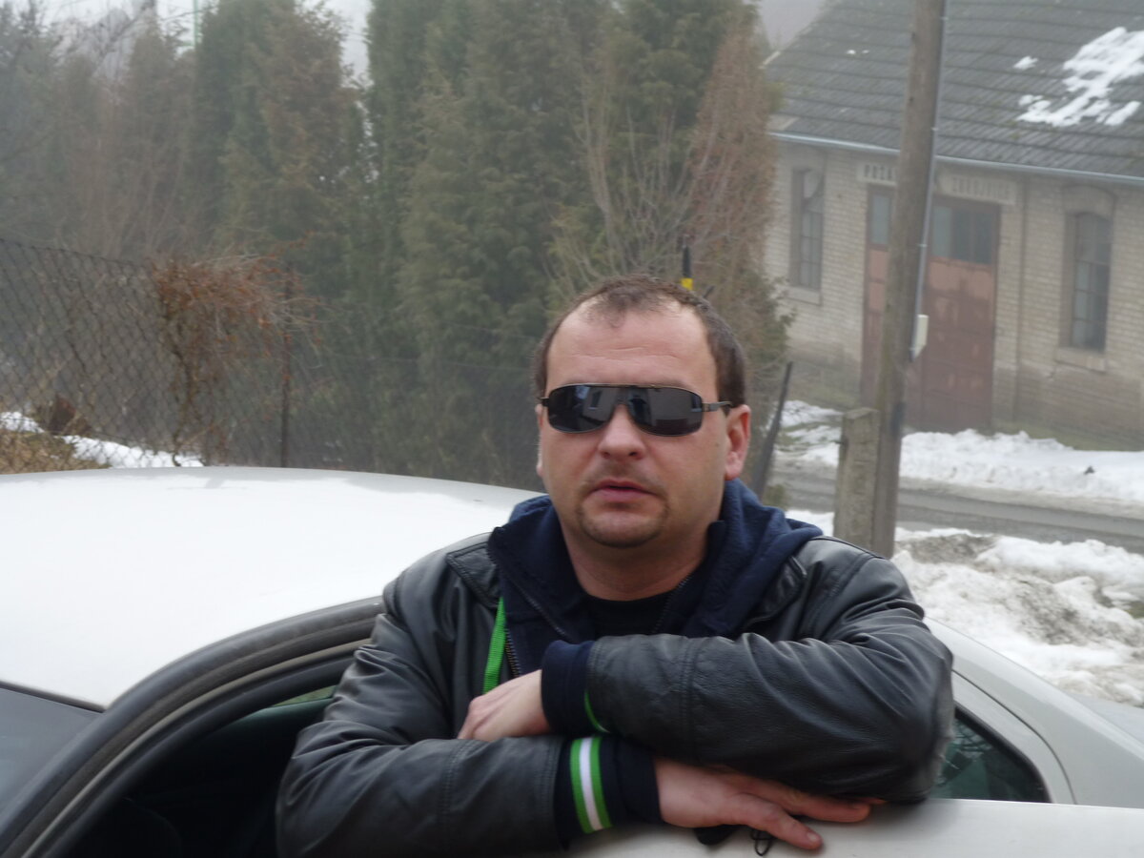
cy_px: 429
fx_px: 2842
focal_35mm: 86
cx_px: 572
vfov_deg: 17.2
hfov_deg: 22.8
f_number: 4.4
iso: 80
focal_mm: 14.2
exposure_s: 1/100
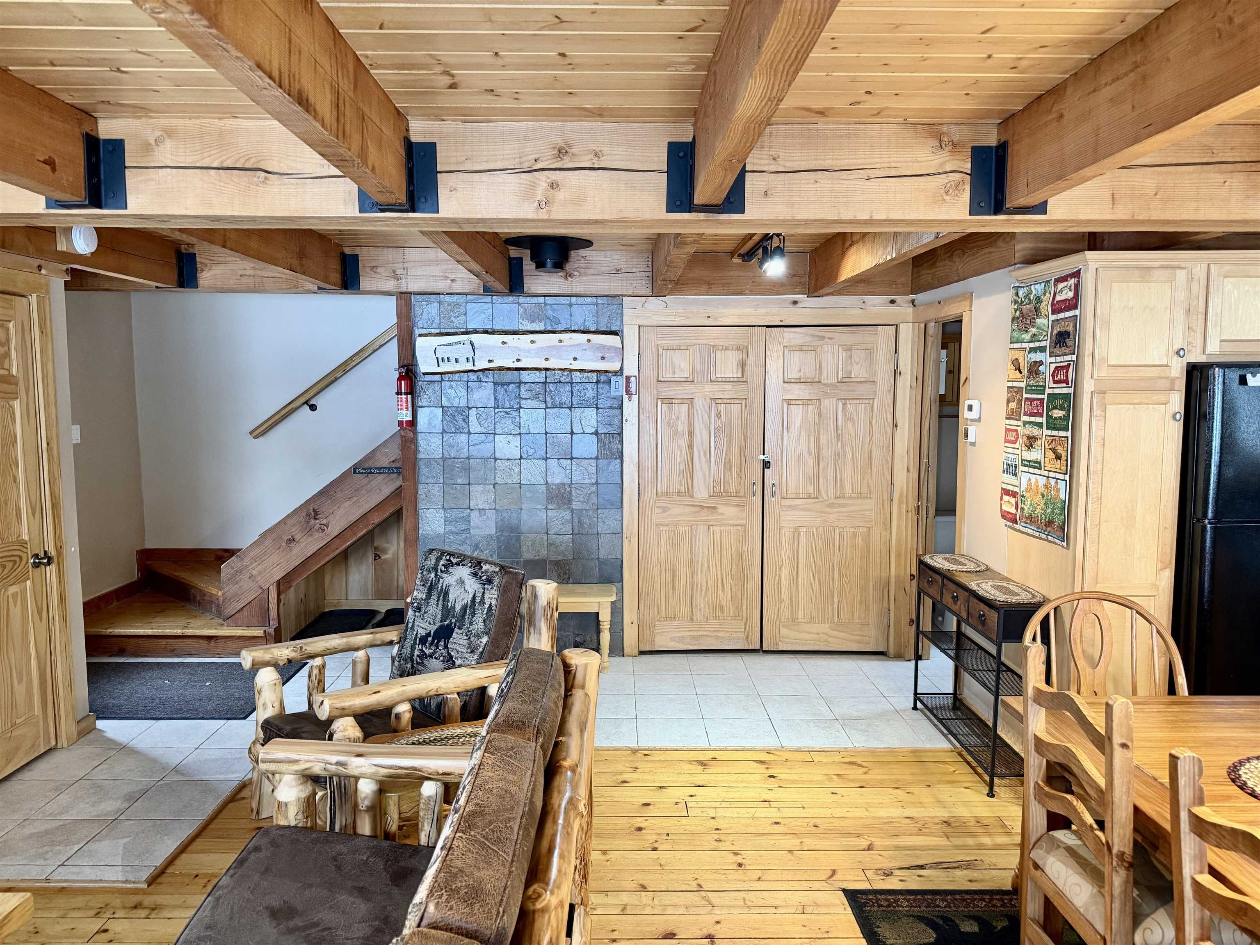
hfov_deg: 71.6
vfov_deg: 56.8
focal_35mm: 24
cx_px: 630
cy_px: 472
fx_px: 874
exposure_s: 1/60
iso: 320
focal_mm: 6.76
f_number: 1.78
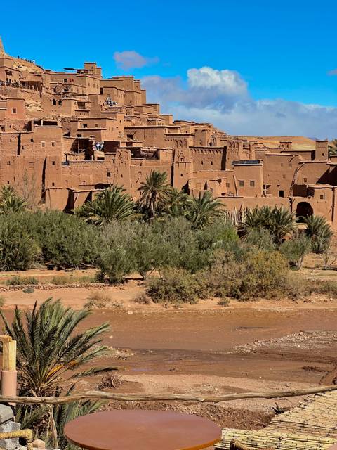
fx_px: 999
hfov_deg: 19.1
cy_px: 225
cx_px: 168
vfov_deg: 25.3
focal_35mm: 77
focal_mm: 9
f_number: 2.8
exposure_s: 1/1155
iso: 32
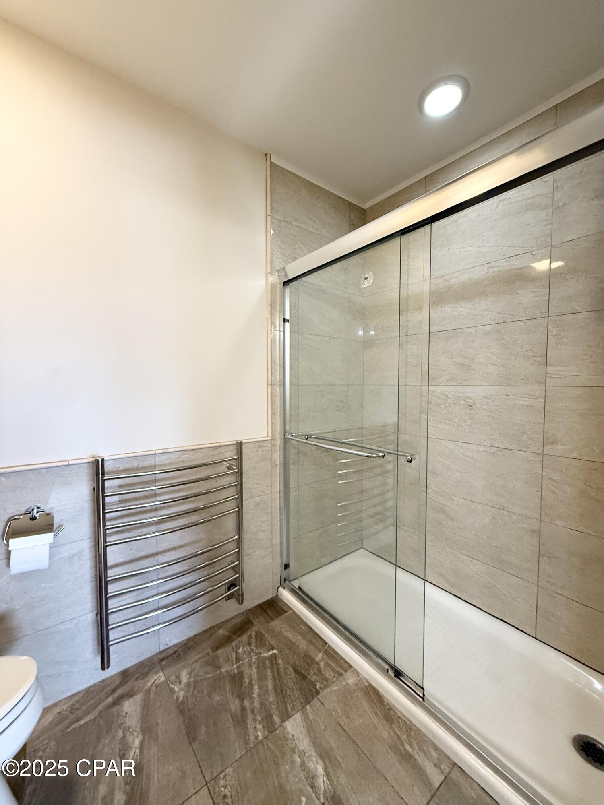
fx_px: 326
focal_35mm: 14
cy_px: 402
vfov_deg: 102.1
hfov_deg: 85.7
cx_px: 302
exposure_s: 1/60
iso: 400
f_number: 2.2
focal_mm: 2.22
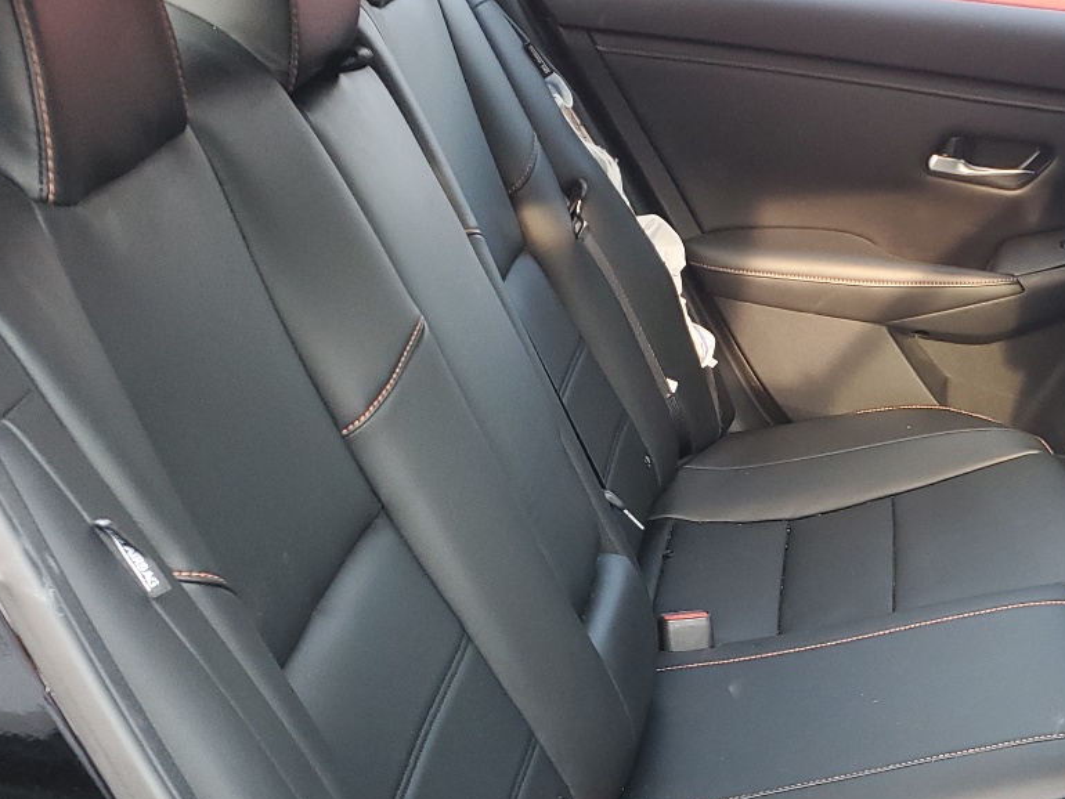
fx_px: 1662
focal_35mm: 54
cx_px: 929
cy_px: 597
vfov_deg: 26.7
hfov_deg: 33.9
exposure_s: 1/120
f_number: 1.5
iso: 85
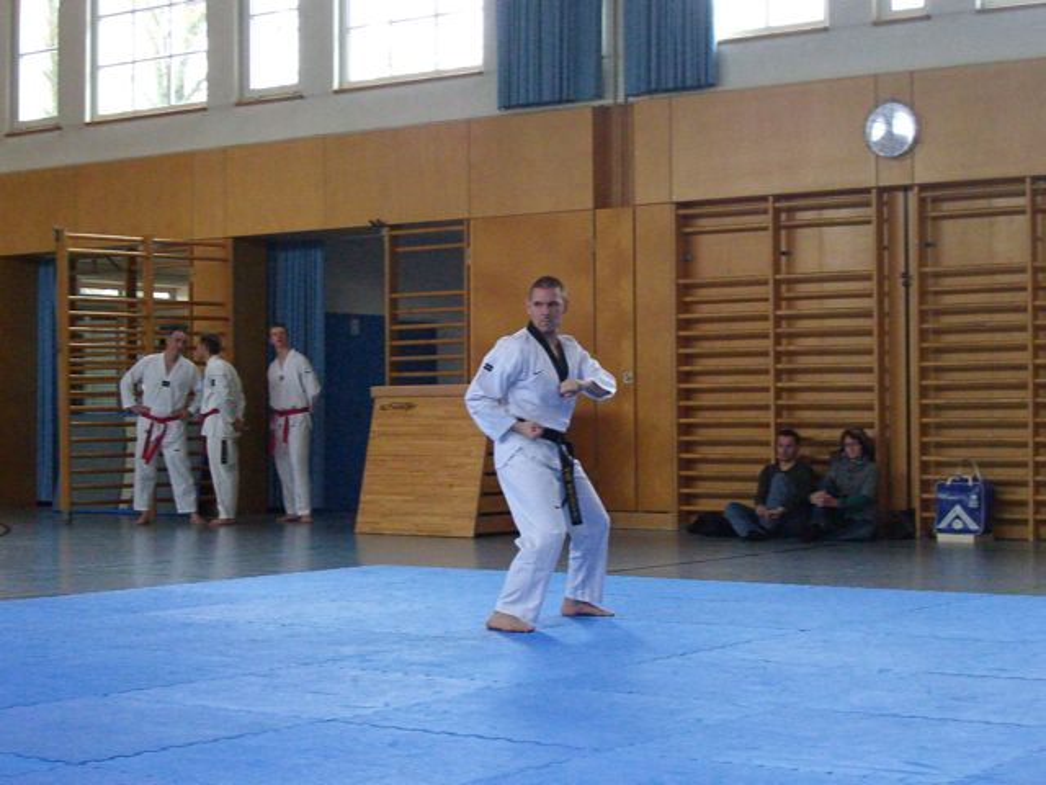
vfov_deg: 21.6
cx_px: 523
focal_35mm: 68
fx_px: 2055
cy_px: 392
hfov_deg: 28.6
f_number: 4
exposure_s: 1/60
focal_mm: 14.2
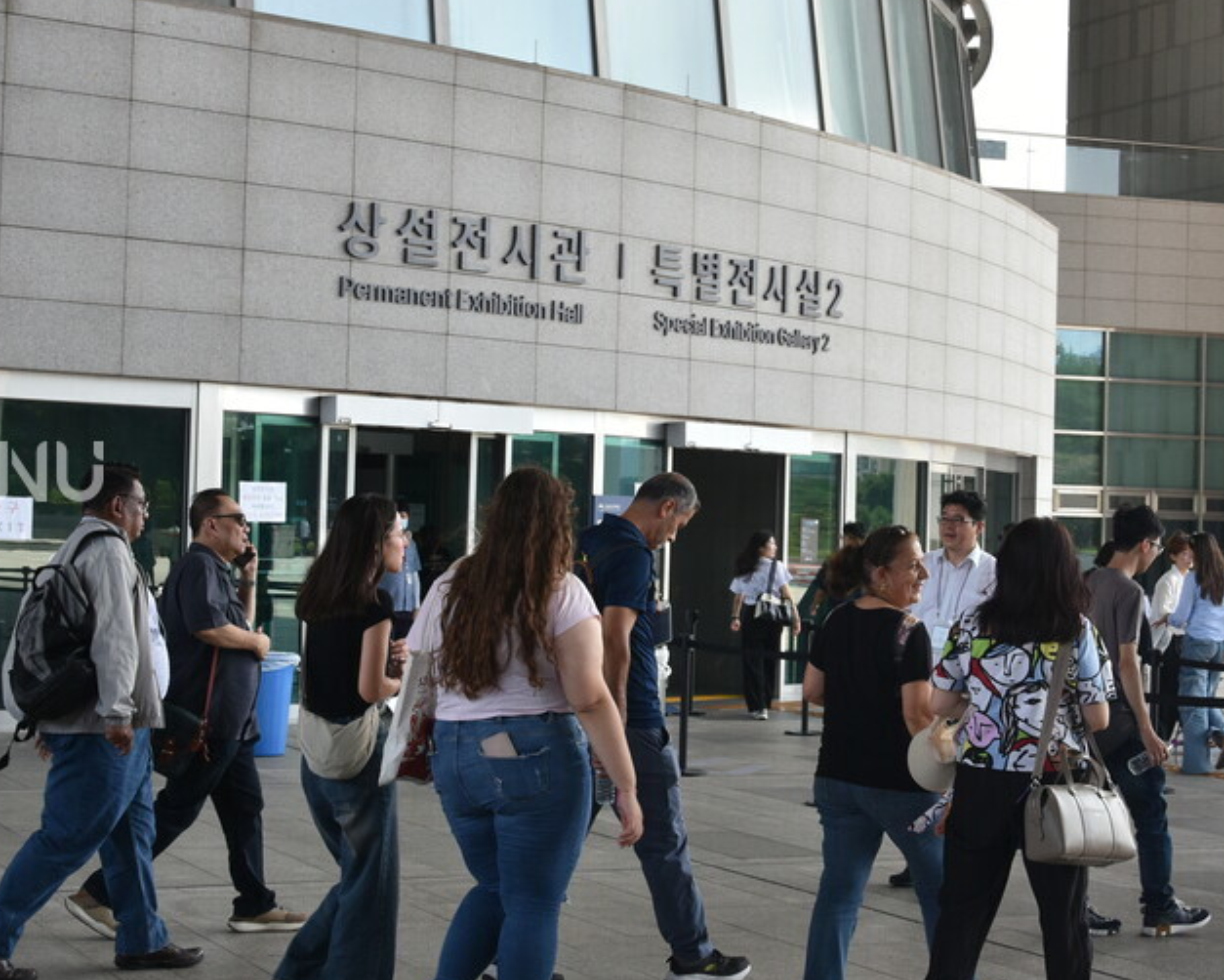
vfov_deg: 22.2
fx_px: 2500
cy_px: 444
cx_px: 660
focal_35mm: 69
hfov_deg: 27.5
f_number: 8
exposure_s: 1/250
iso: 320
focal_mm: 32
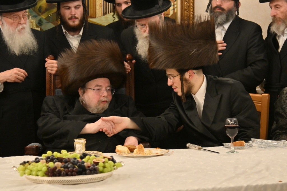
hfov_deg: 17.5
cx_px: 144
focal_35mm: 117
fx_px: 932
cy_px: 96
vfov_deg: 11.7
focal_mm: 78
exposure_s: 1/250
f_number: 4
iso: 1000
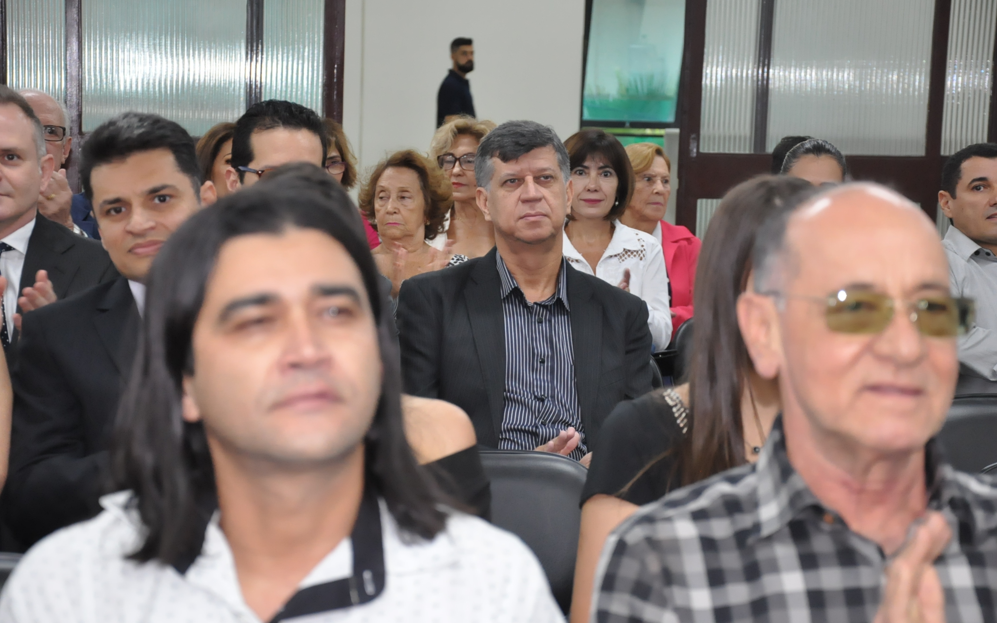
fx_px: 2744
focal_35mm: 101
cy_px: 322
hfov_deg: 20.6
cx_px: 499
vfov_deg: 13.0
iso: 2000
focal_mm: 66
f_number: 5.3
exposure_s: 1/60
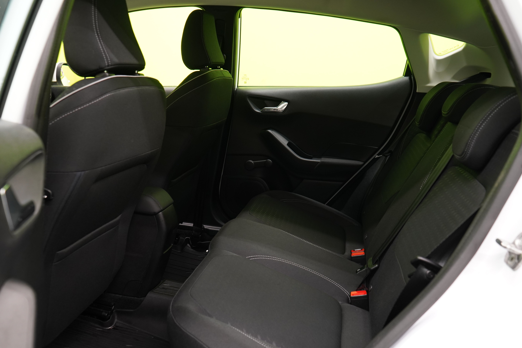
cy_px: 180
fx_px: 449
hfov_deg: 60.2
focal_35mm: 31
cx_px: 245
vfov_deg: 42.3
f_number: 5.6
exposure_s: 1/20
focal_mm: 29
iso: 1600
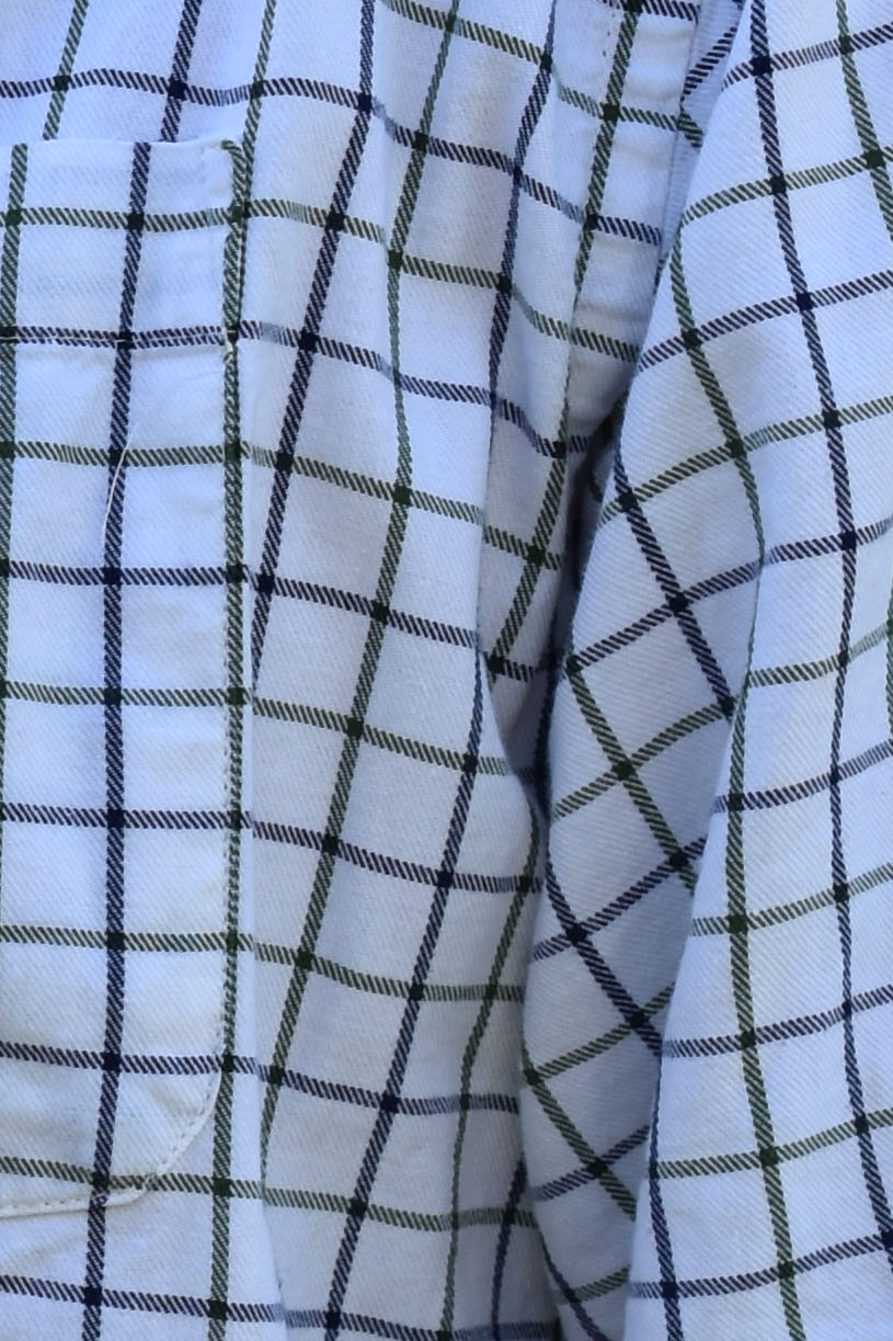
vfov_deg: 5.5
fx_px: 13695
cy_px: -794
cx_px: -710
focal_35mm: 368
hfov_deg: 3.7
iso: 100
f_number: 6.3
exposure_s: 1/160
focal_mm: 50
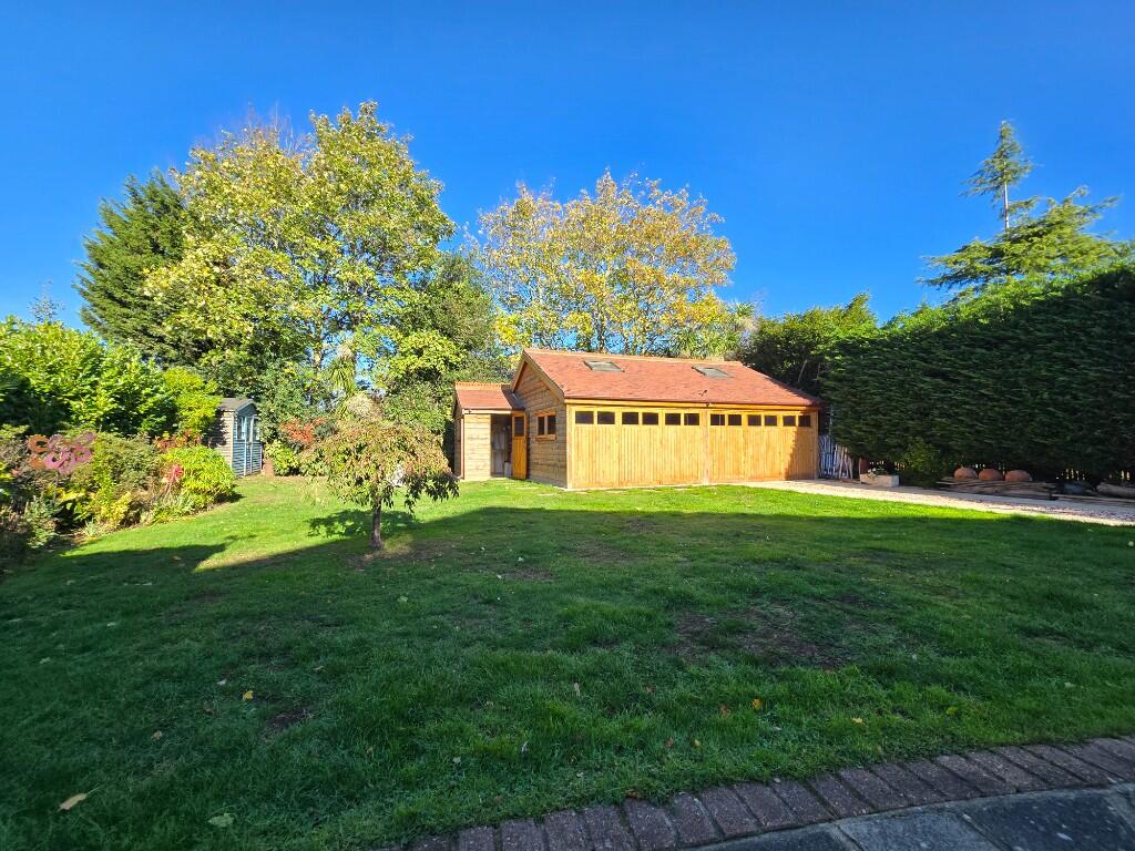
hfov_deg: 106.2
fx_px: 426
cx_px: 568
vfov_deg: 89.9
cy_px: 426
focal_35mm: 13
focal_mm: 2.2
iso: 50
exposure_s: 1/997
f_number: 2.2
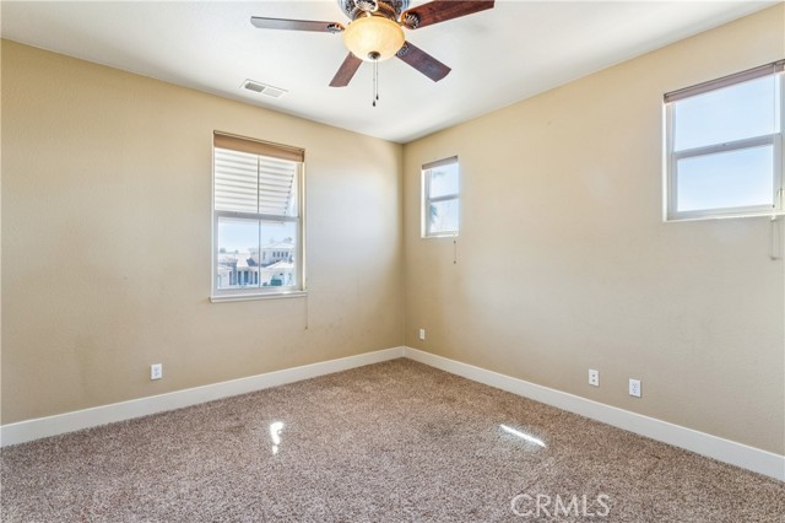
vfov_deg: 72.3
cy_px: 262
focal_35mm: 16
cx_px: 392
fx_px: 357
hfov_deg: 95.4
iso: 100
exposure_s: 1/1.67
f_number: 13
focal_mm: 16.4
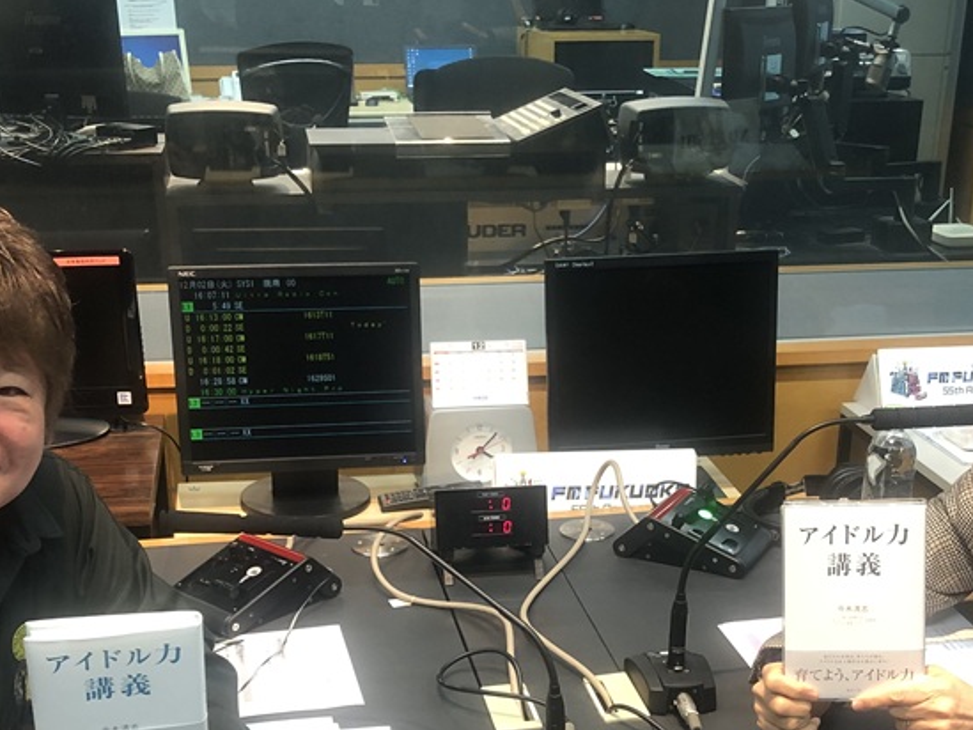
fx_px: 1434
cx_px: 514
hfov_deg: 37.5
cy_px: 572
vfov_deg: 28.0
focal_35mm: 51
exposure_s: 1/15
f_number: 1.8
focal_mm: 3.99
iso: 50
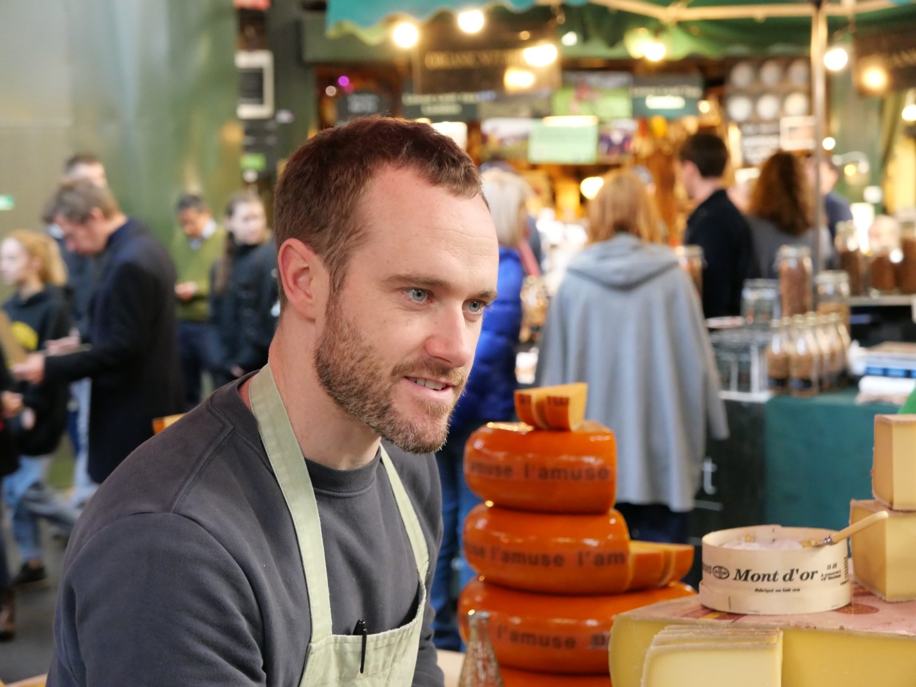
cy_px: 344
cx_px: 458
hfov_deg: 26.0
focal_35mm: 75
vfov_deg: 19.6
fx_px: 1985
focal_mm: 34
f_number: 3.5
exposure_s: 1/125
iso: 3200
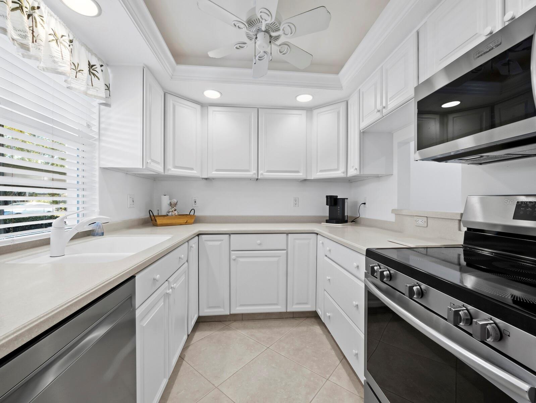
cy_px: 202
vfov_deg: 85.7
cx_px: 268
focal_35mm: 14
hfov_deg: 102.0
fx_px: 217
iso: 320
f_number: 14
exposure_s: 1/1.25
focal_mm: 7
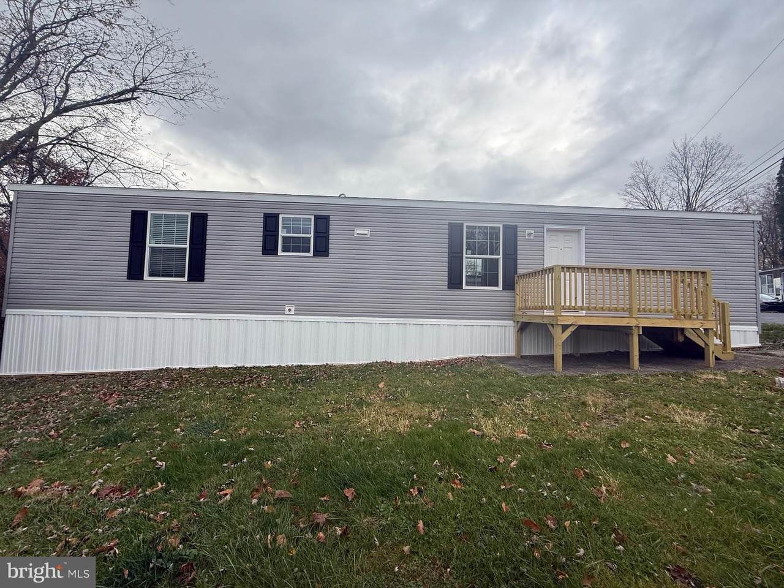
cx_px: 392
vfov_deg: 85.7
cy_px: 294
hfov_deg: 102.1
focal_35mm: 14
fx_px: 317
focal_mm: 2.22
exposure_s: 1/482
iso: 64
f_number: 2.2
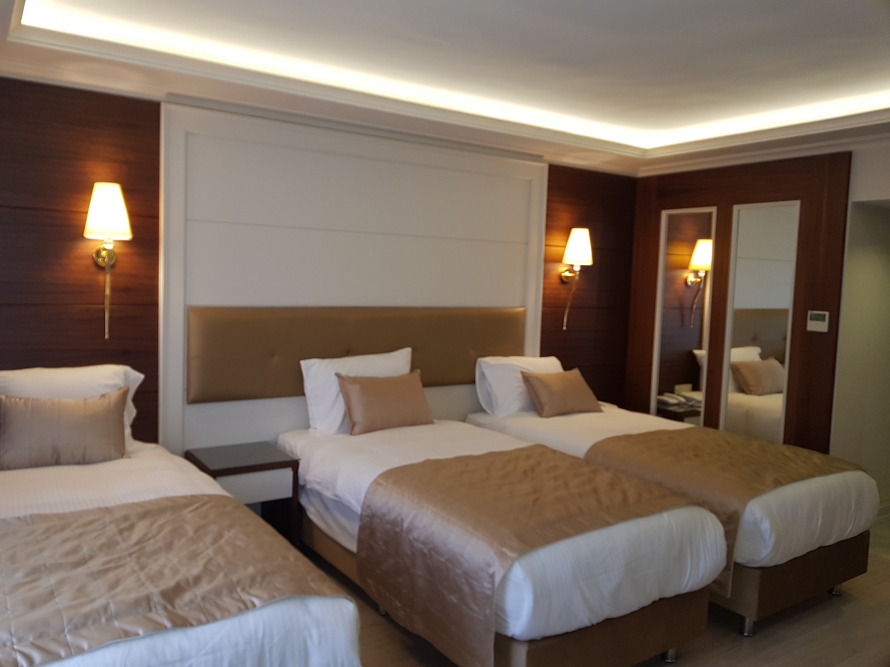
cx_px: 445
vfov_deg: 53.0
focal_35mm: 26
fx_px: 668
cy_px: 334
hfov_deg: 67.3
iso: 100
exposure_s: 1/40
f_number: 1.7
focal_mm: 4.2
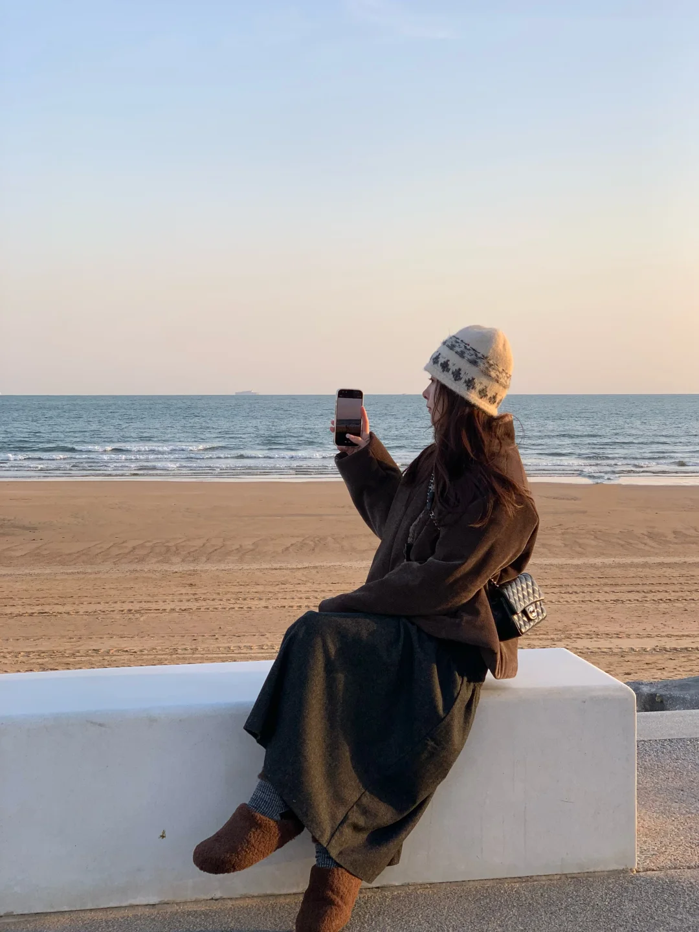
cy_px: 466
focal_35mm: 52
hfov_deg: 28.0
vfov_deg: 36.8
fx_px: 1400
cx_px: 350
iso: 16
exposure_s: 1/353
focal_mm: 6
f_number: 2.4
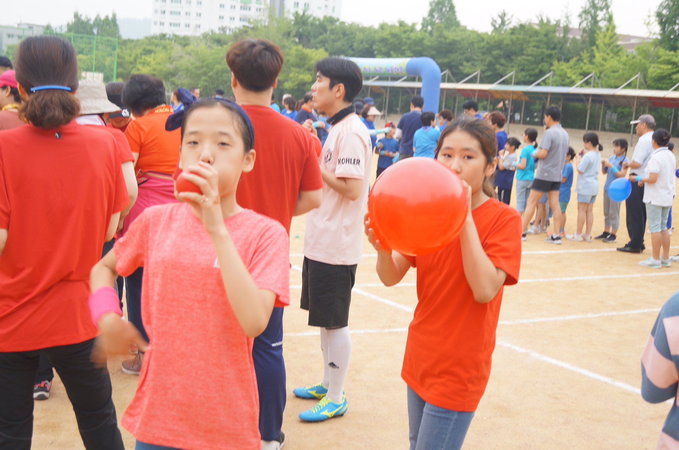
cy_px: 225
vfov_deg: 31.8
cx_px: 340
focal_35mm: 42
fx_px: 791
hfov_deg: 46.5
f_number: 4.5
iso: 125
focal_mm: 28
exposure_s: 1/60
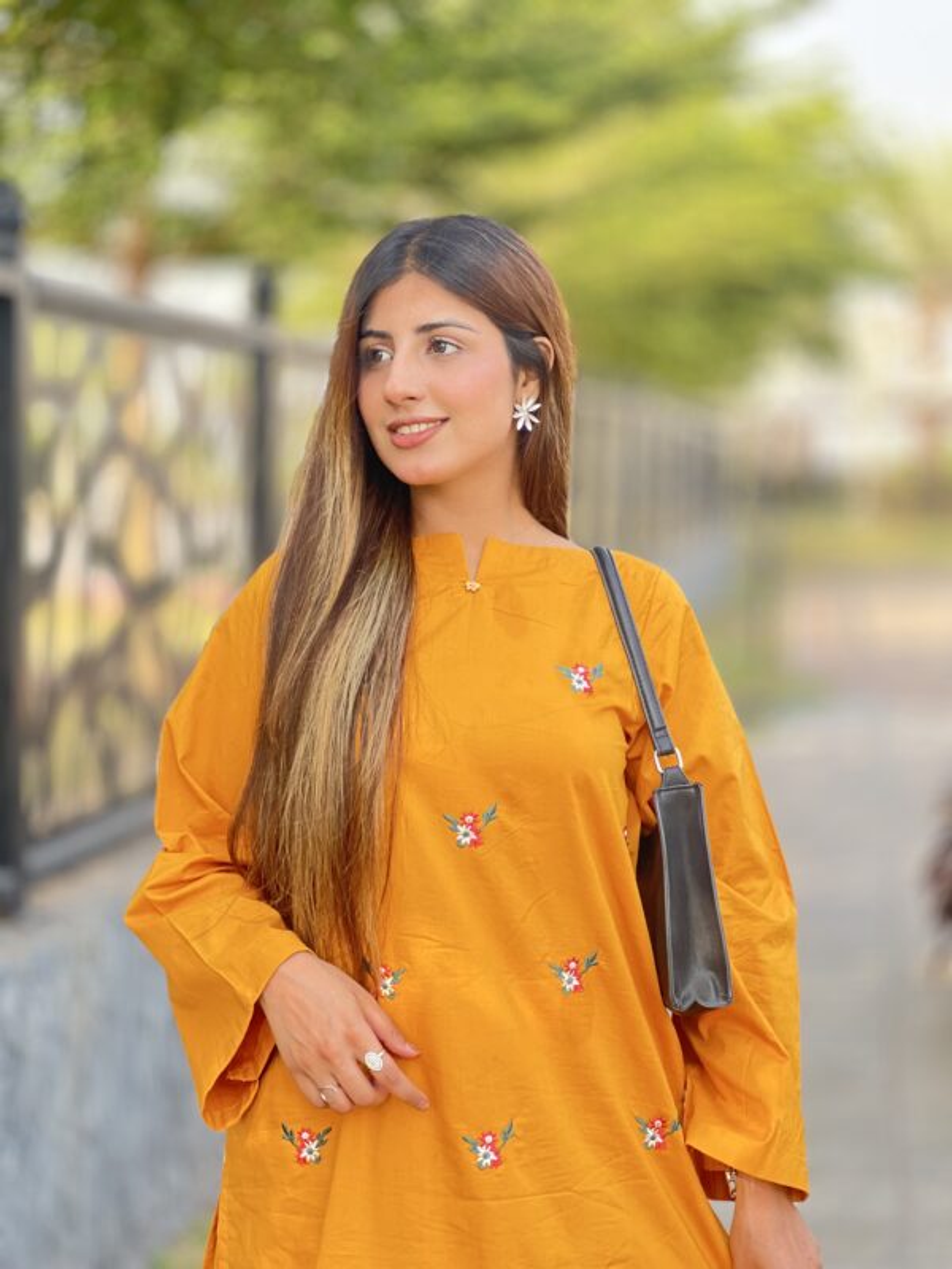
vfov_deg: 25.3
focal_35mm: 77
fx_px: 2821
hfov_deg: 19.2
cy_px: 634
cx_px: 476
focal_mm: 9
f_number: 2.8
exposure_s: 1/121
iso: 100
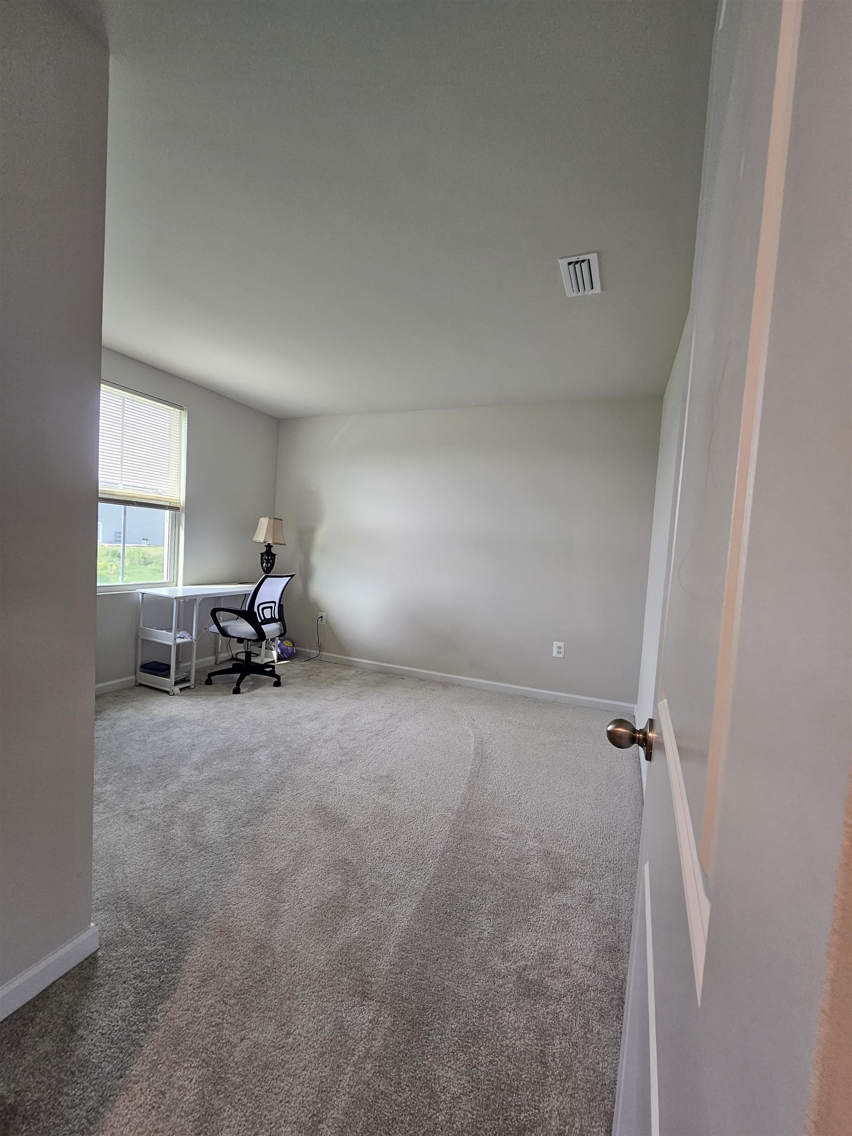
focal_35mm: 13
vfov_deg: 106.2
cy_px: 568
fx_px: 427
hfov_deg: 89.9
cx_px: 426
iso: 160
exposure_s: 1/60
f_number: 2.2
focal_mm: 2.2
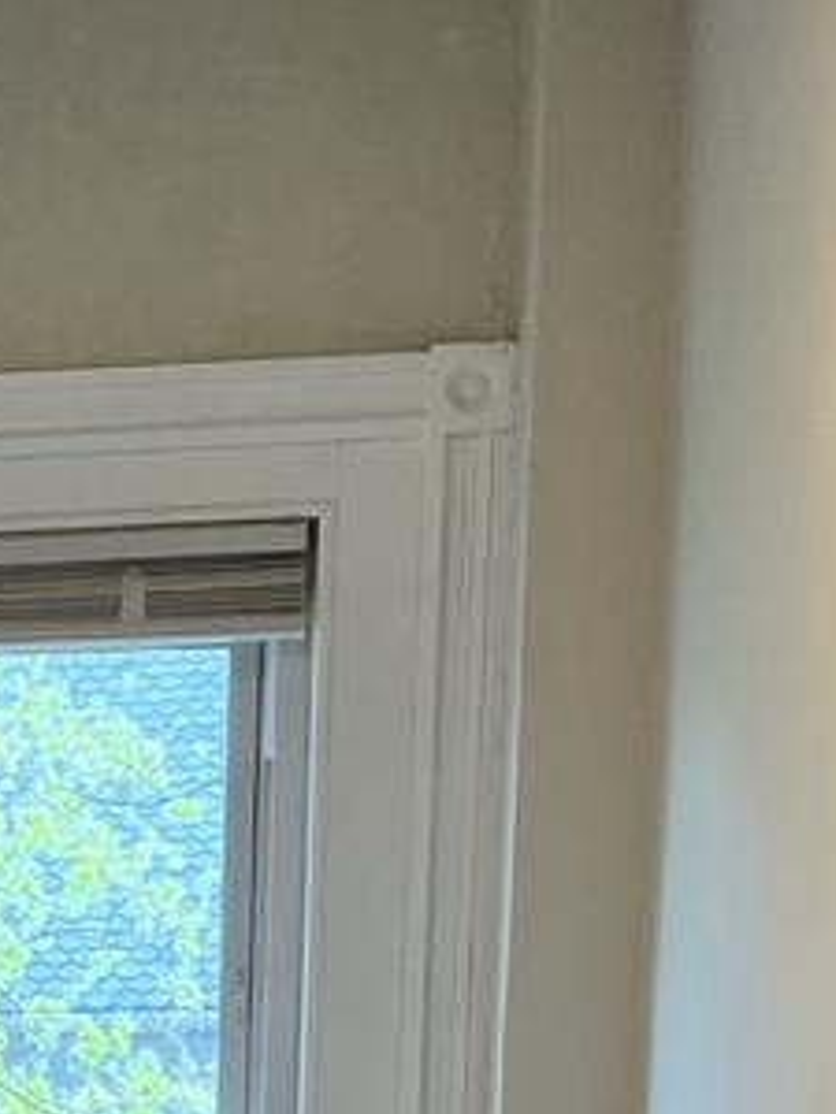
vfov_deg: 14.0
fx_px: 4283
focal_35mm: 133
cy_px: 1597
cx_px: -680
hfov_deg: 10.5
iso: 80
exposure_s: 1/120
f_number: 1.5
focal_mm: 5.7
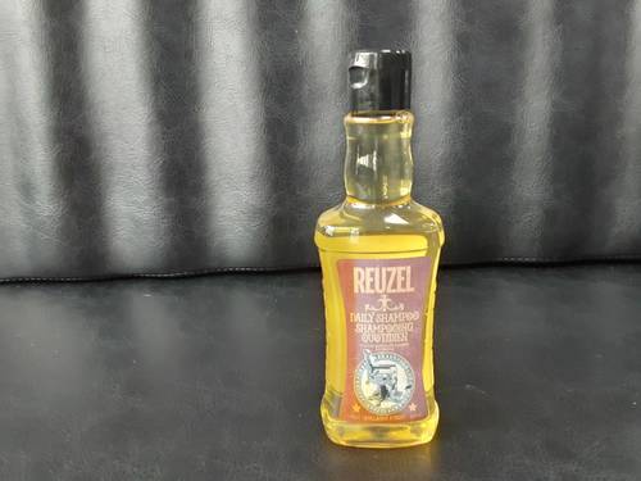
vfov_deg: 49.7
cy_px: 240
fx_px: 518
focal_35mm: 28
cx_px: 320
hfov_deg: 63.4
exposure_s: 1/33
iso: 125
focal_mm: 2.9
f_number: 1.9
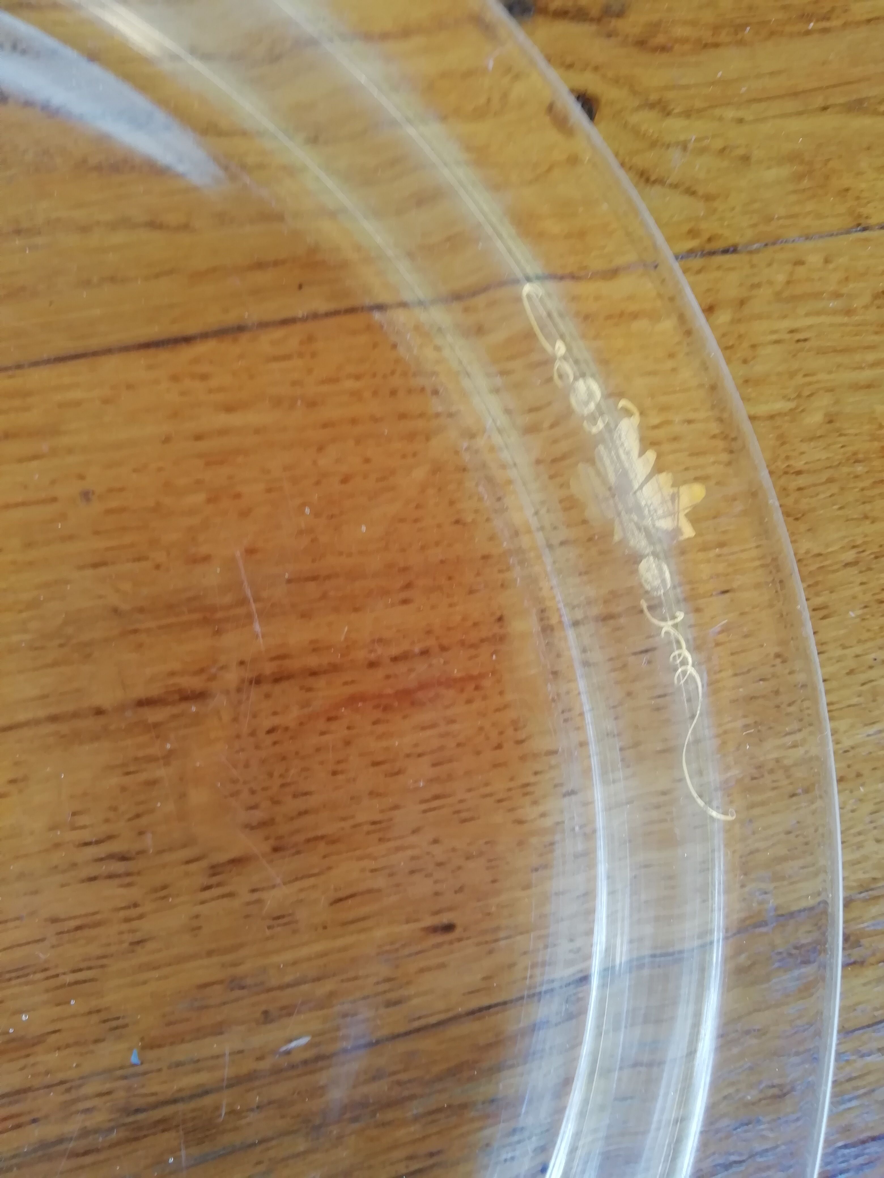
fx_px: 885
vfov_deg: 67.3
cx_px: 442
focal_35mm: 26
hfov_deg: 53.1
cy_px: 589
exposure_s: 1/30
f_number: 2.2
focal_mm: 3.21
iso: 80
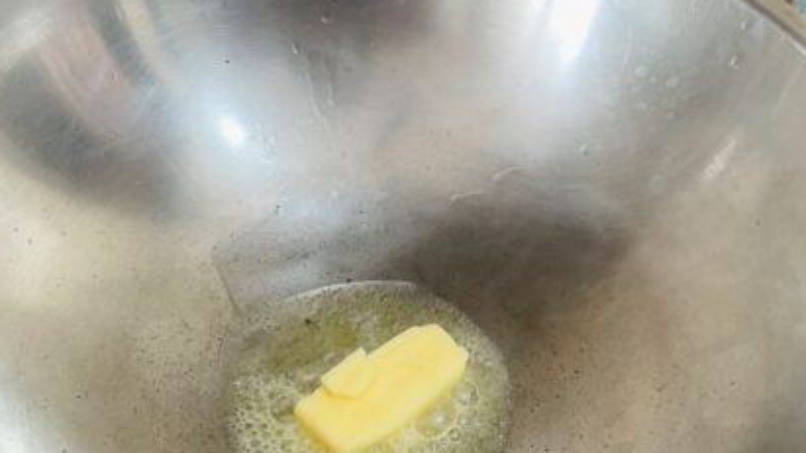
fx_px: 855
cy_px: 385
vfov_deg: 28.8
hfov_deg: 50.4
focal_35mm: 40
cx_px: 359
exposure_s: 1/60
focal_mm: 4.2
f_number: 1.6
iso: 160
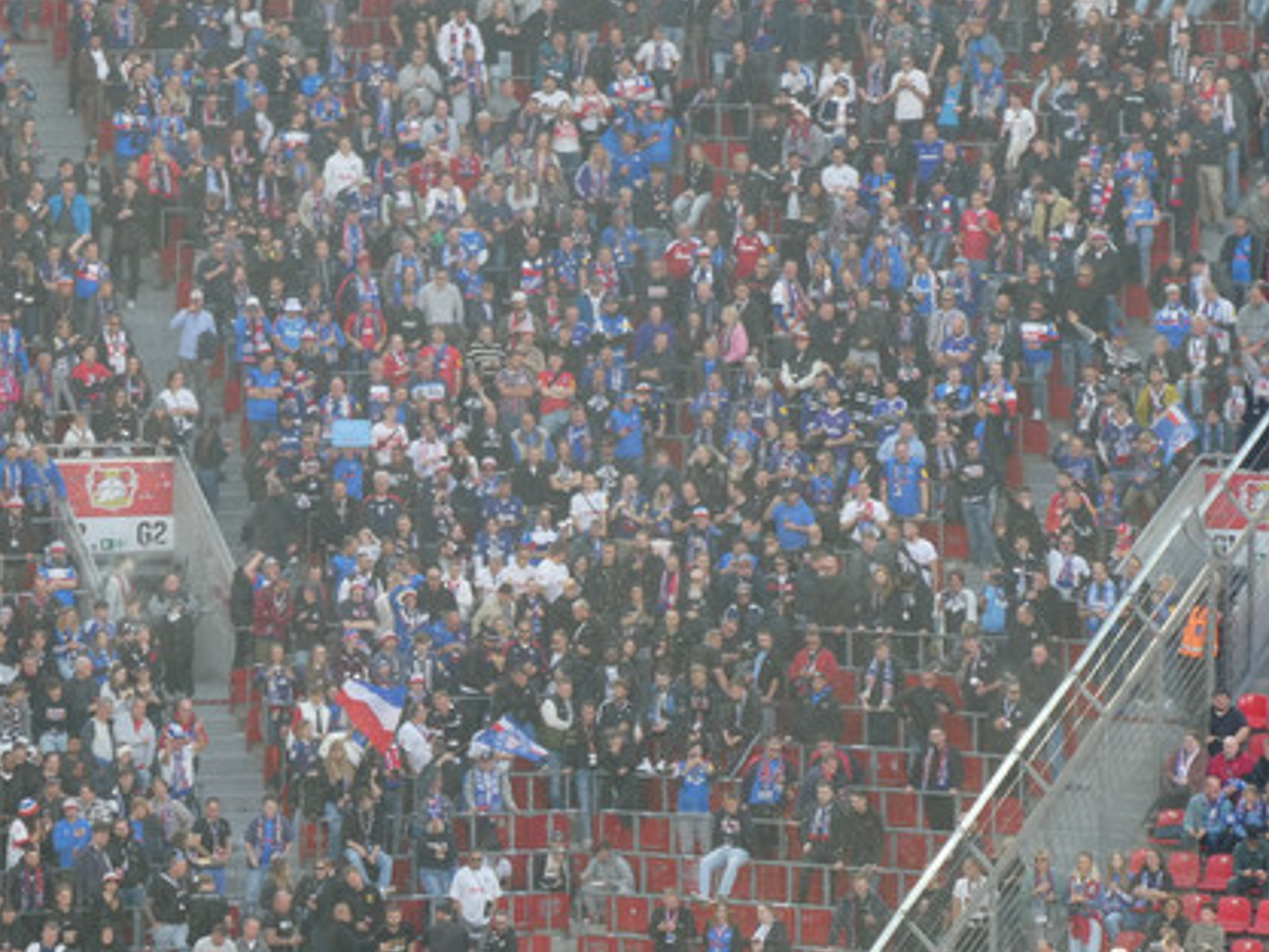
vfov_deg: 5.2
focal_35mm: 284
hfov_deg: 7.0
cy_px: 405
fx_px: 10414
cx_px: 341
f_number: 5.6
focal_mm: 33.2
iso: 125
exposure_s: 1/80
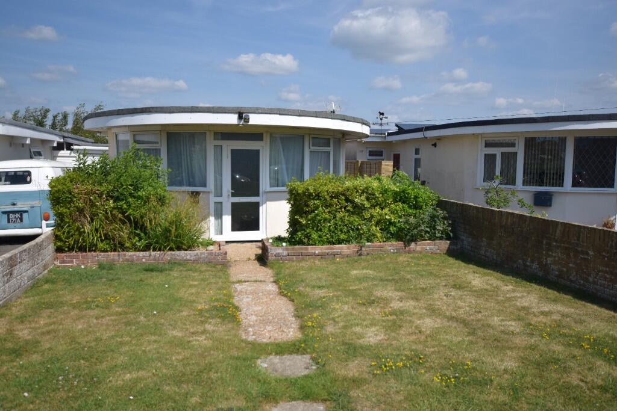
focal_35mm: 30
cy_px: 206
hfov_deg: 61.9
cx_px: 308
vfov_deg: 43.6
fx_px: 514
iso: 200
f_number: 3.5
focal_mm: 20
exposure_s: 1/3200
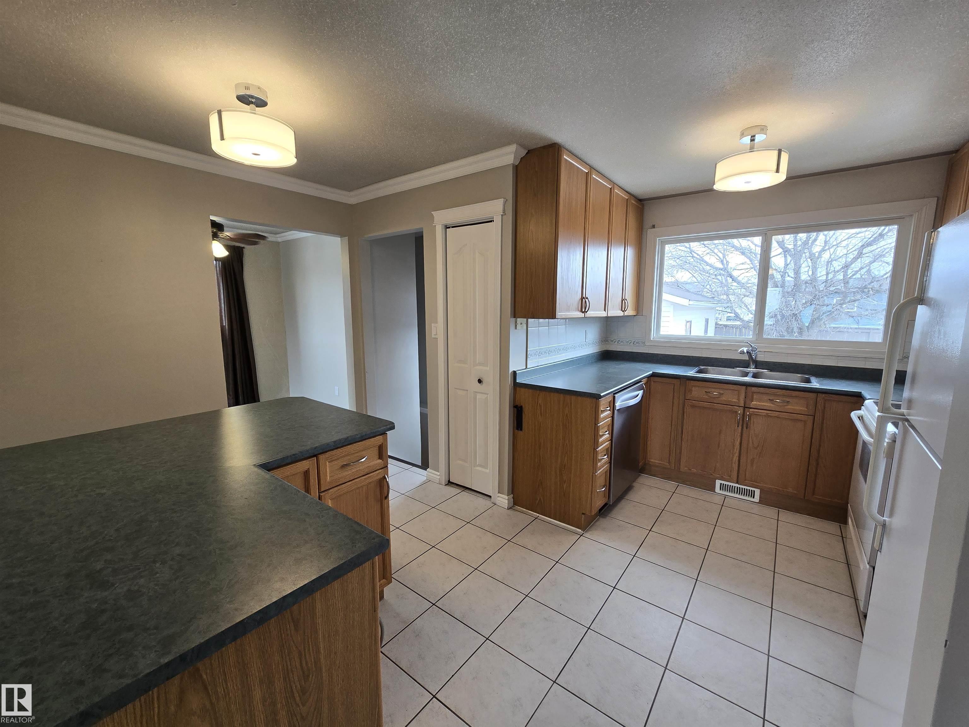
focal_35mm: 13
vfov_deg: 89.9
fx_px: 364
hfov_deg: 106.2
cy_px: 364
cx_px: 484
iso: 64
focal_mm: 2.2
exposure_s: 1/60
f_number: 2.2
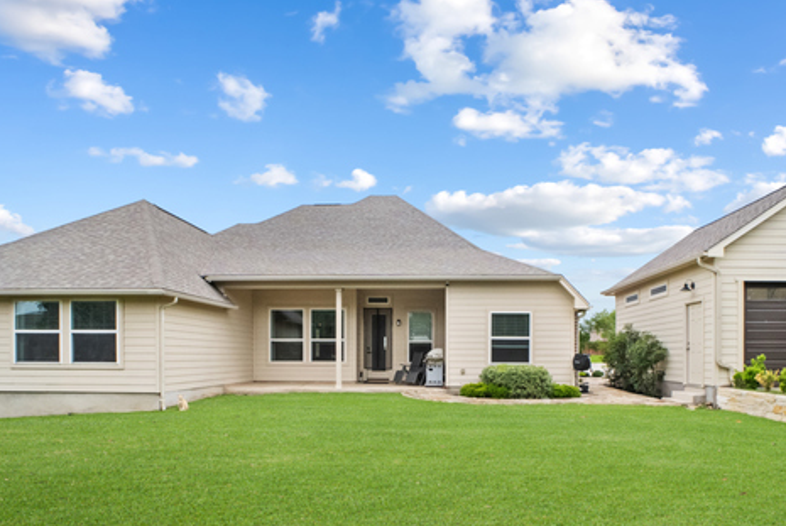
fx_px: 496
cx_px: 438
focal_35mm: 23
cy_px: 332
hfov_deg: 76.5
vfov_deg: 55.1
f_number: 8
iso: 800
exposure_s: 1/800
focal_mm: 11
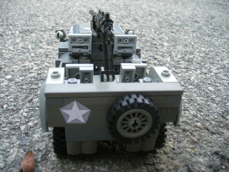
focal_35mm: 35
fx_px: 232
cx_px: 114
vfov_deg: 40.7
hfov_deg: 52.6
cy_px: 86
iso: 331
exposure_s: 1/61.5
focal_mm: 5.7
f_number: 2.8
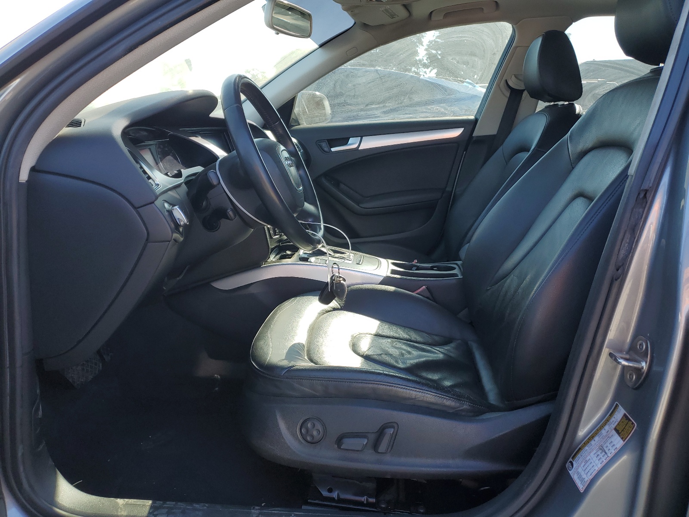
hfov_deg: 67.3
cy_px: 258
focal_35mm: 26
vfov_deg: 53.1
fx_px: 518
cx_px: 344
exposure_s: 1/385
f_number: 1.5
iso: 50
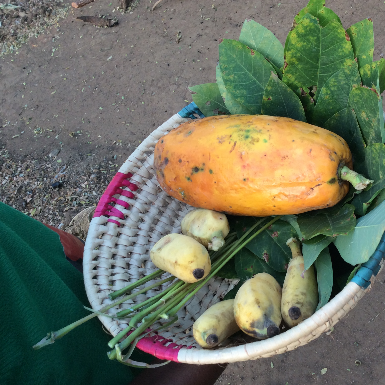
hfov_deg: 43.2
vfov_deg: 43.9
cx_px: 257
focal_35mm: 38
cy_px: 192
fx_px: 478
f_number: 2.4
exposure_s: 1/50
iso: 40
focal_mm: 3.3
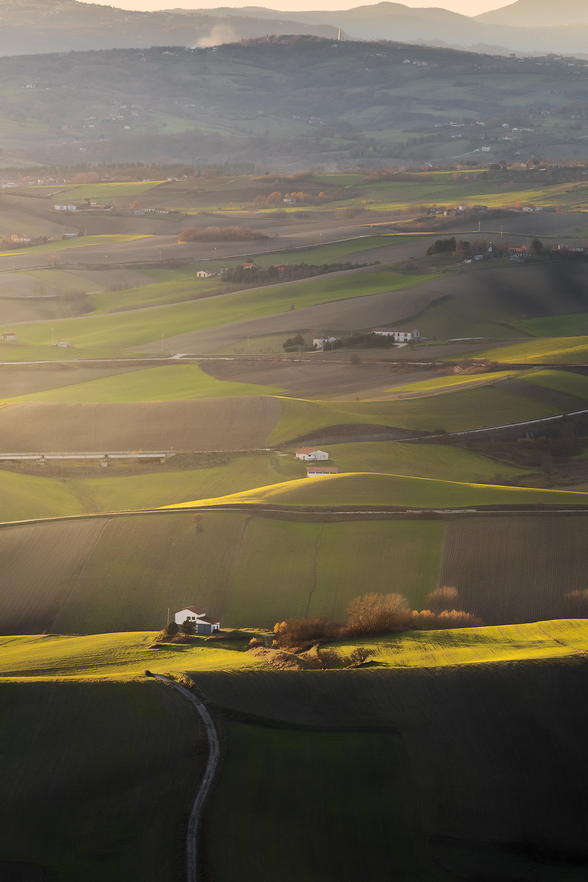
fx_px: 5753
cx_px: 335
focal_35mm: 235
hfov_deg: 5.9
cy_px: 424
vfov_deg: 8.8
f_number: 8
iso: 800
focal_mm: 190
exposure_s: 1/320
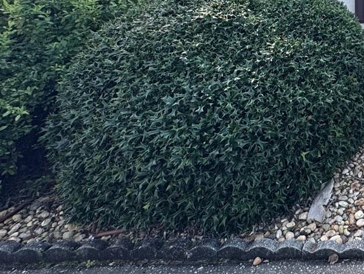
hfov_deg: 34.4
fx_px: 410
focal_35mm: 39
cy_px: -64
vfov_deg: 30.6
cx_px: 471
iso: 40
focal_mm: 2.22
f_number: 2.2
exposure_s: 1/501
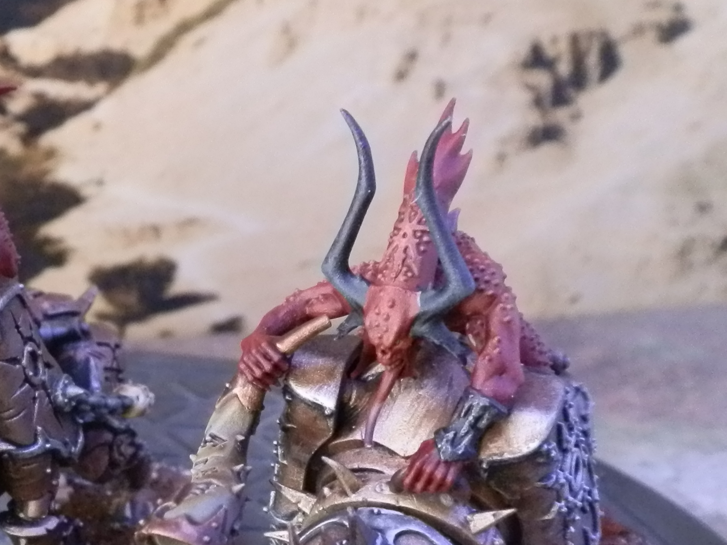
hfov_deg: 27.5
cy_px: 375
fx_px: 1407
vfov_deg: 21.8
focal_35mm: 67
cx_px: 23
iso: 400
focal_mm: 5
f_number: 3.1
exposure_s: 1/80
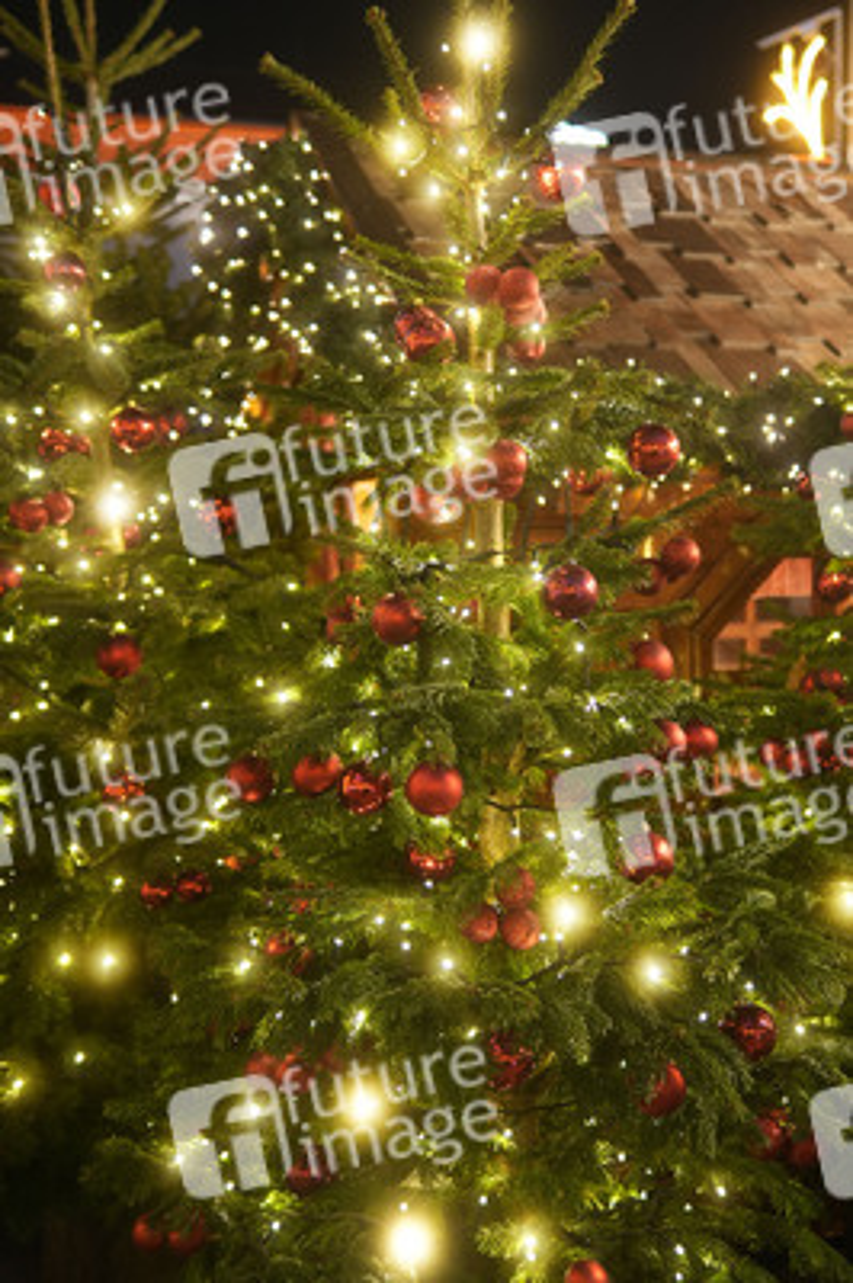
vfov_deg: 43.6
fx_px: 1602
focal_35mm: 45
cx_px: 426
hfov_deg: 29.8
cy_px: 642
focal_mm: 30
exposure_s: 1/60
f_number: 1.4
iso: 640
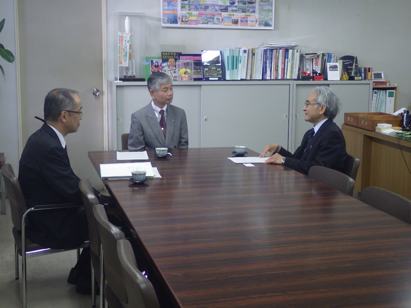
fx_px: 606
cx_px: 208
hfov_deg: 37.5
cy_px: 152
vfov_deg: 28.6
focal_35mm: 51
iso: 400
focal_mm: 9
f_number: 3.2
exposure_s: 1/60
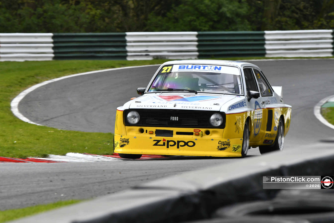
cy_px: 112
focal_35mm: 300
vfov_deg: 4.6
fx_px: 2783
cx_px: 167
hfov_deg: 6.9
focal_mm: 200
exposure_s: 1/320
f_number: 5.6
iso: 400
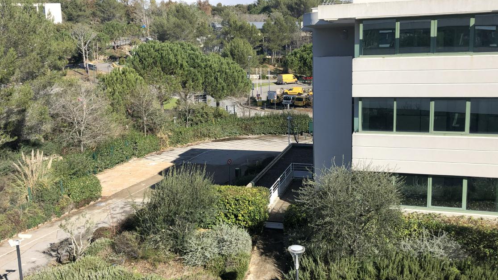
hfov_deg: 56.6
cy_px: 126
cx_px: 243
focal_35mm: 35
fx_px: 462
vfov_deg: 33.7
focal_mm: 3.99
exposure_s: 1/2288
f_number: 1.8
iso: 20
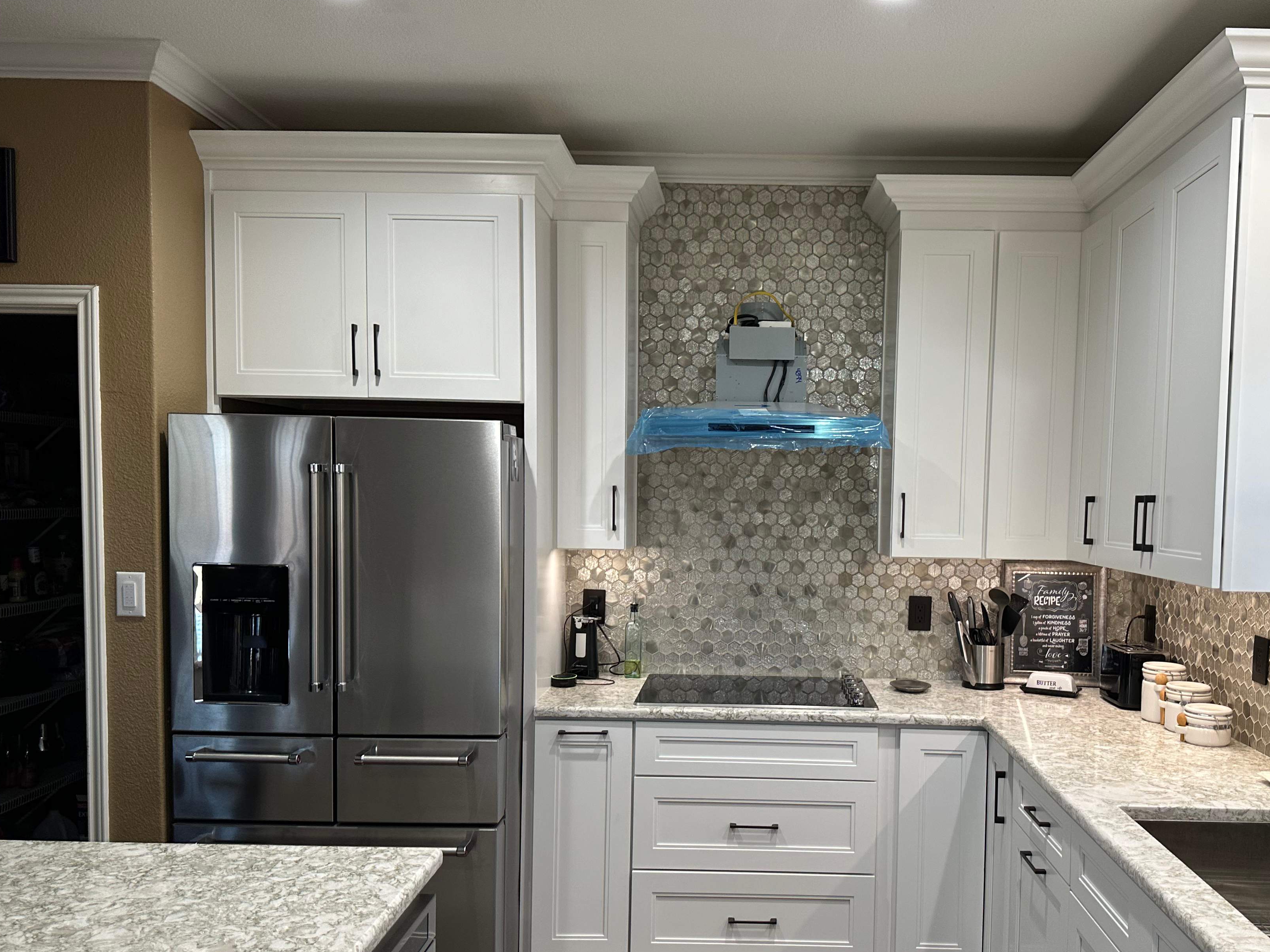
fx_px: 1101
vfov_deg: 46.6
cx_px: 744
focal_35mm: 30
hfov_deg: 59.6
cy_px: 558
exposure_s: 1/61
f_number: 1.78
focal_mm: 6.86
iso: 125
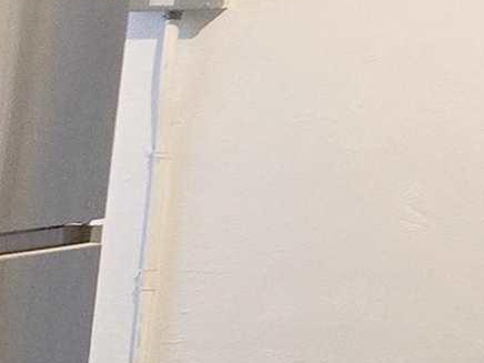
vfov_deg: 8.8
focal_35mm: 162
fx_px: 2265
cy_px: 642
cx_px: -826
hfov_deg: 10.0
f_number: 1.8
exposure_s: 1/120
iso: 250
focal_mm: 5.4
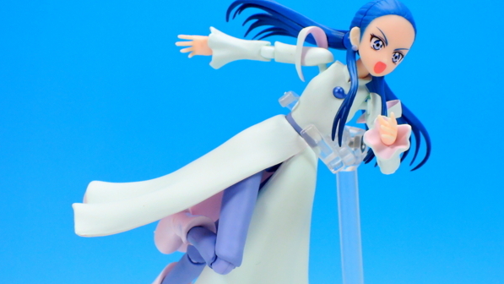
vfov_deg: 10.5
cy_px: 163
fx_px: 1537
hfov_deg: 18.6
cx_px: 252
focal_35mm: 115
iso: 640
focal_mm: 22.4
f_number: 6.5
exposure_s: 1/15
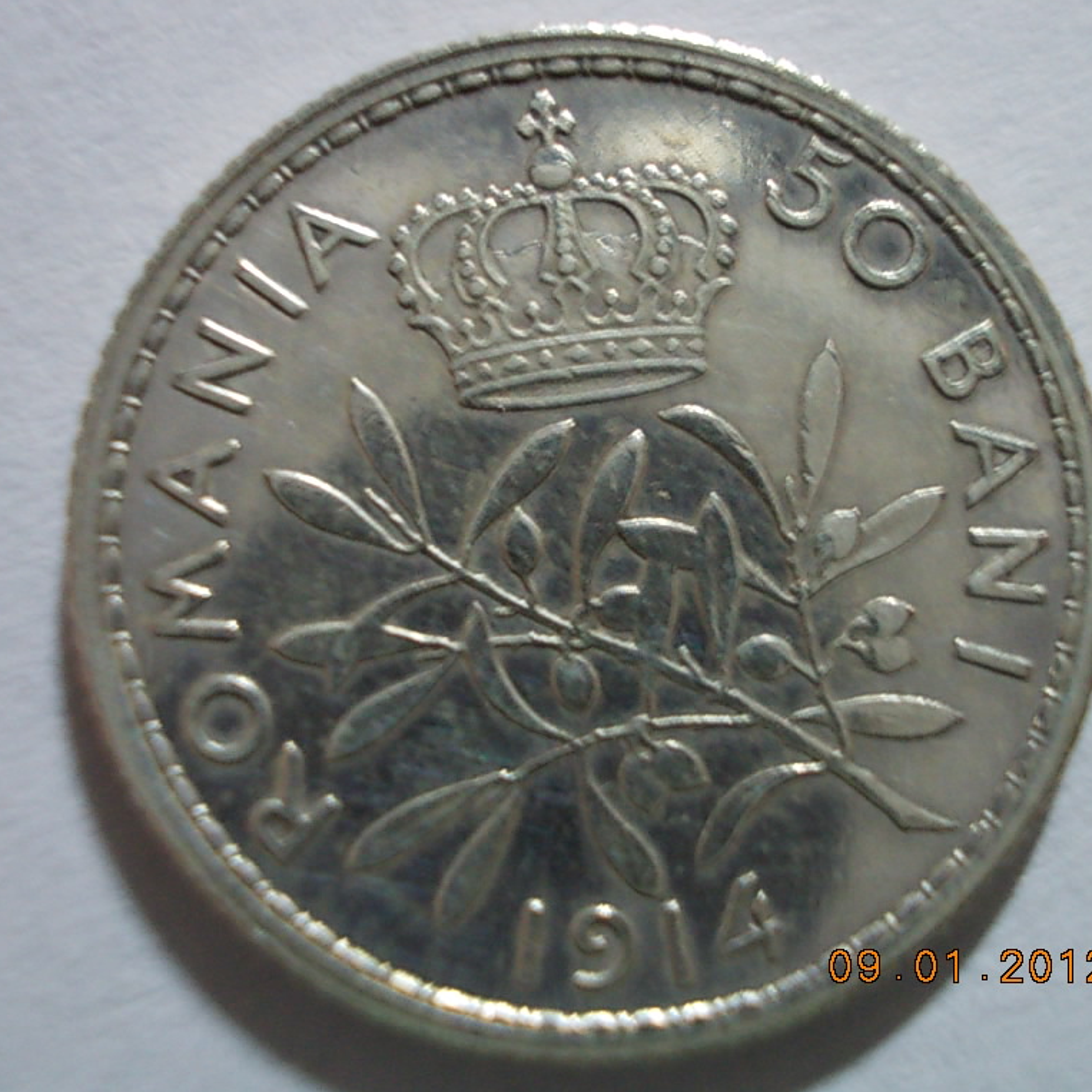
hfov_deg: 33.3
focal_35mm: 51
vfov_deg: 33.4
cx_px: 625
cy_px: 545
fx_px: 1820
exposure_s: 1/6
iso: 200
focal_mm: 6.1
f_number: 3.3
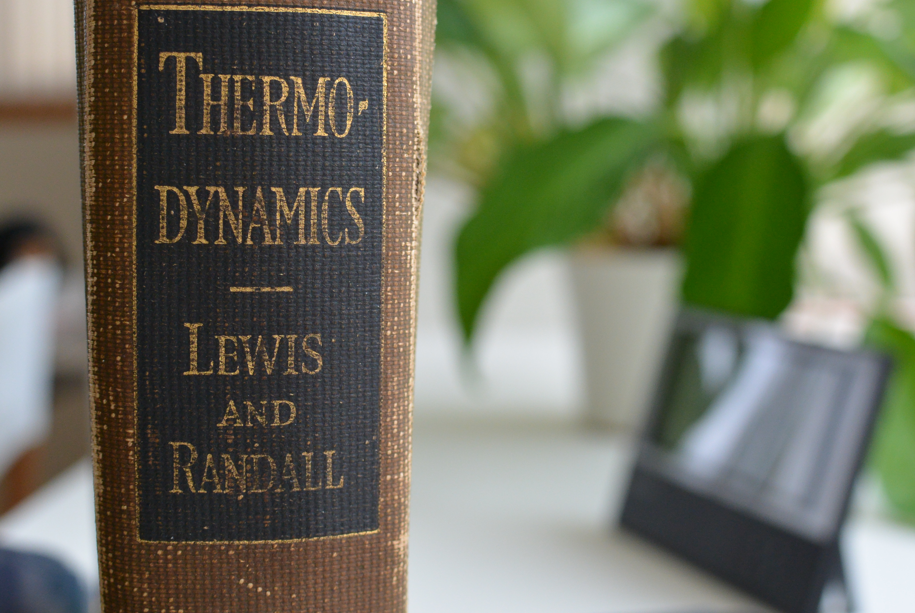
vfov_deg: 26.1
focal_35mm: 52
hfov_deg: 38.1
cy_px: 302
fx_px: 1323
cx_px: 450
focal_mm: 18.5
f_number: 3.5
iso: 400
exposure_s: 1/125
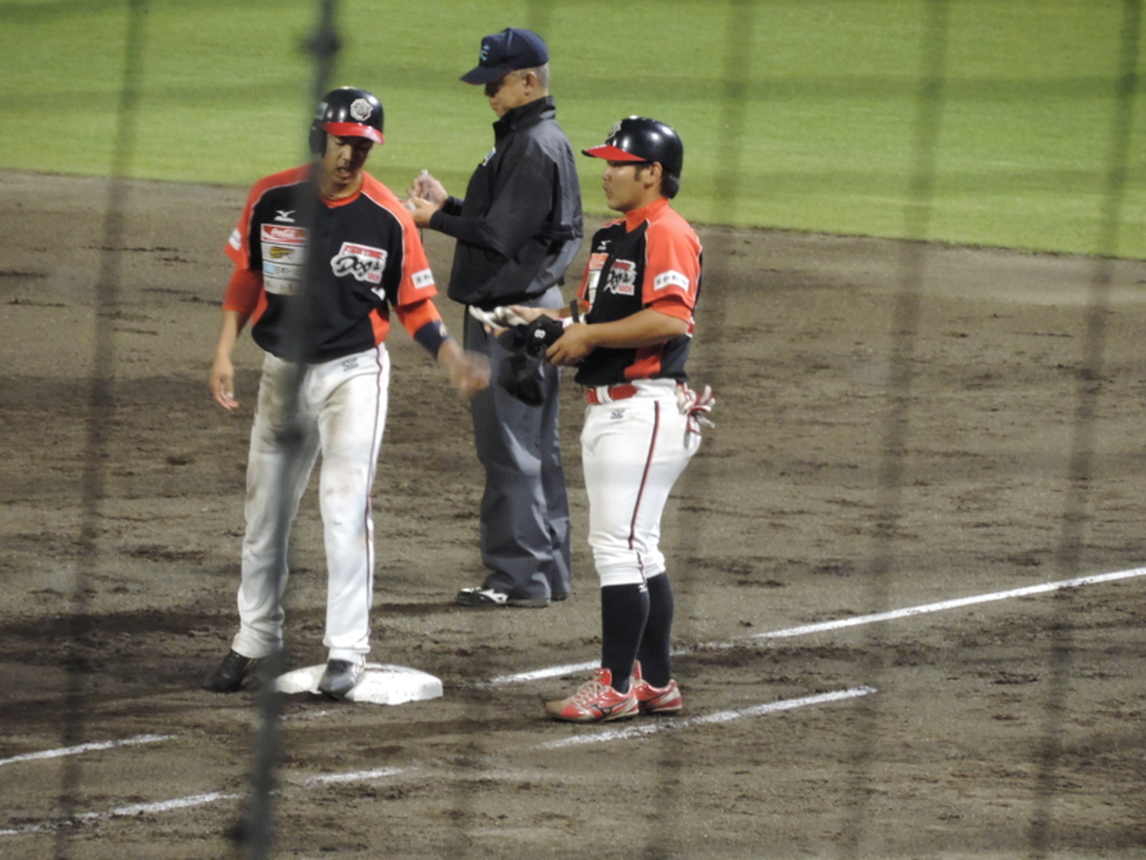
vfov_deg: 3.0
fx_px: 16553
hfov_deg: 4.0
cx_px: 573
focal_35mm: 500
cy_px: 430
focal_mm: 89.1
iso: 800
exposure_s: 1/40
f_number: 4.9
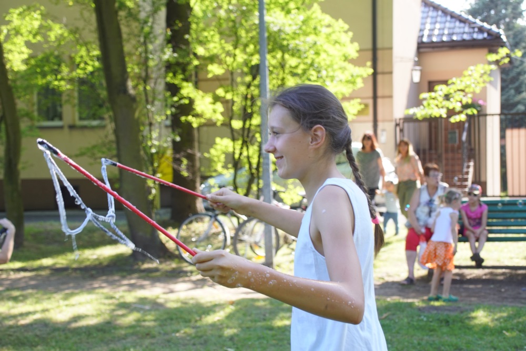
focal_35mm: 68
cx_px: 263
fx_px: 986
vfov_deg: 20.2
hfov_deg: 29.9
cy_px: 176
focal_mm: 45
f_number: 4.5
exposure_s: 1/160
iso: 320
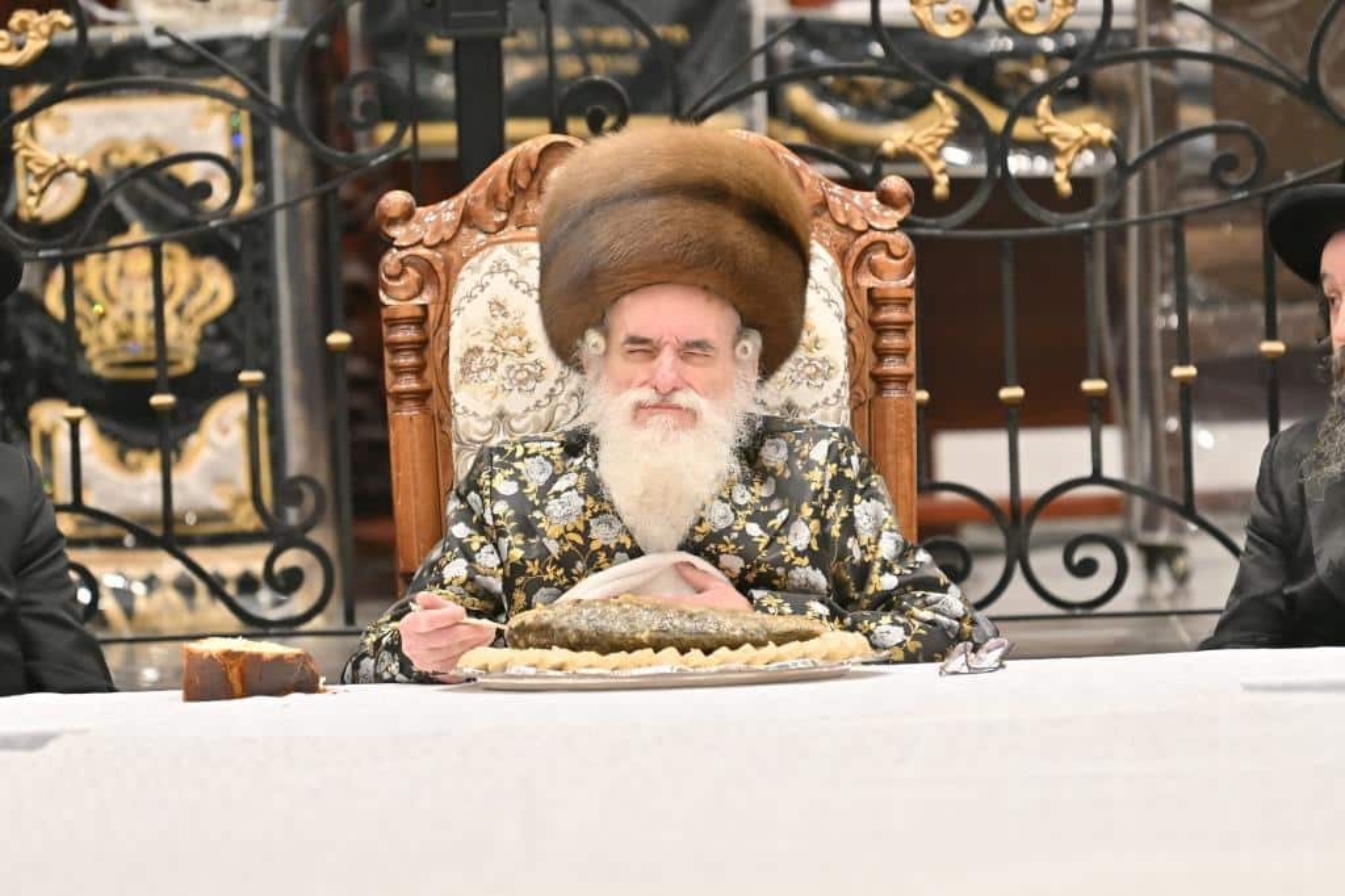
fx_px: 11204
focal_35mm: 300
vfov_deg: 4.6
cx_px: 672
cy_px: 448
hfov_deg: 6.9
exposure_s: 1/320
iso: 250
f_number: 2.8
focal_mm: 200
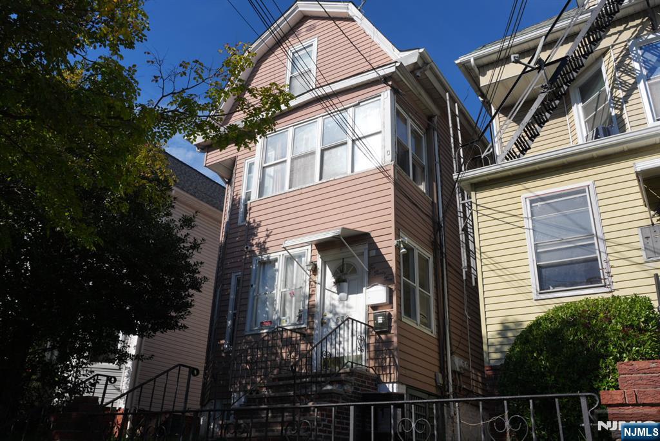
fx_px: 578
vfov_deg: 41.8
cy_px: 220
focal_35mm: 32
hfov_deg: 59.5
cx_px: 330
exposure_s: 1/500
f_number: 6.3
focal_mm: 21
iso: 100
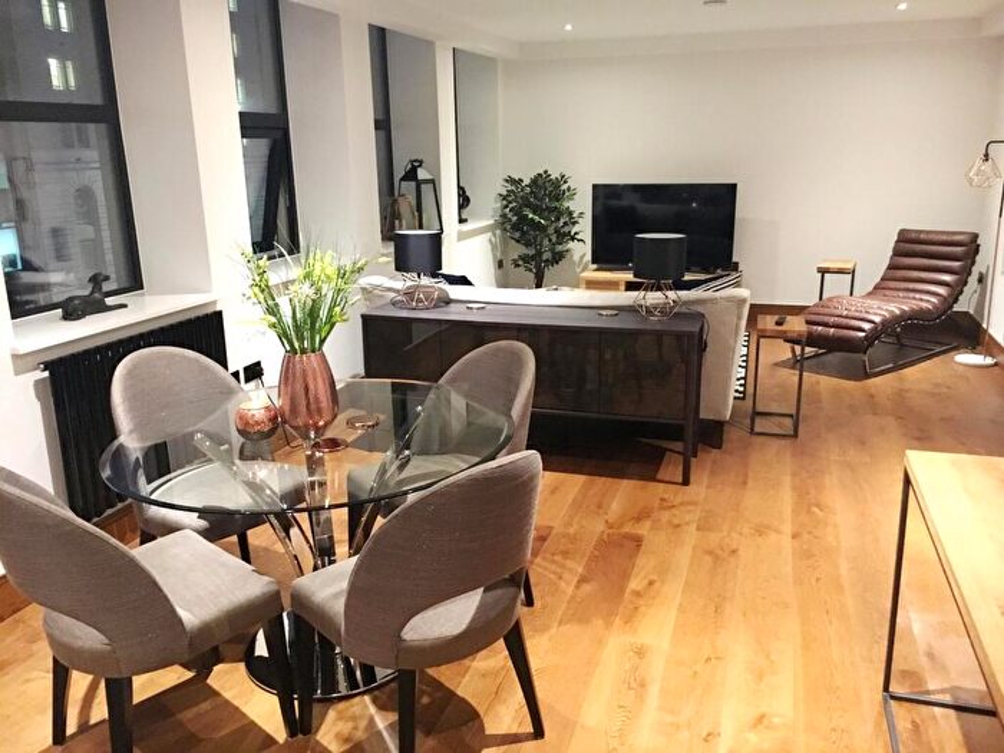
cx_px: 502
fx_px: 841
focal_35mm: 29
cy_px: 376
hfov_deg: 61.7
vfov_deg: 48.2
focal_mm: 4.15
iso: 320
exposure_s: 1/17
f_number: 2.2
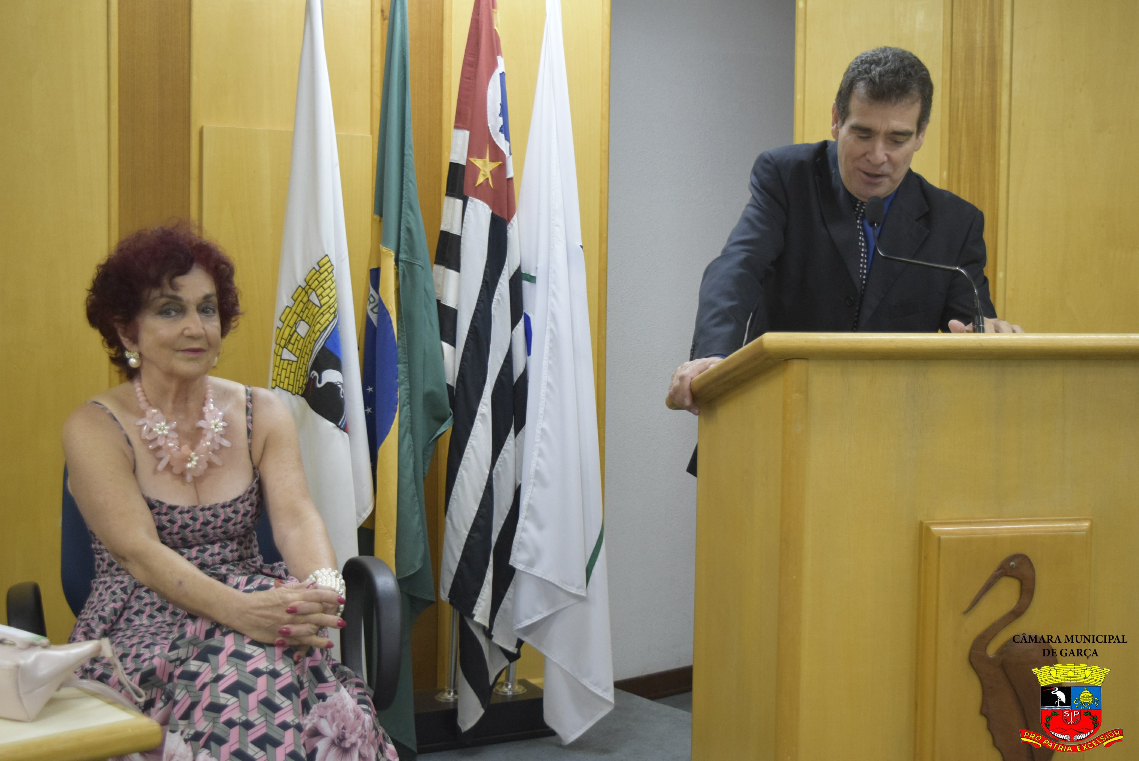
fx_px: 1615
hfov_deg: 38.9
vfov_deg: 26.5
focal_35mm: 51
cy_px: 380
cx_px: 570
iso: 2200
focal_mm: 34
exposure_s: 1/160
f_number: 4.5
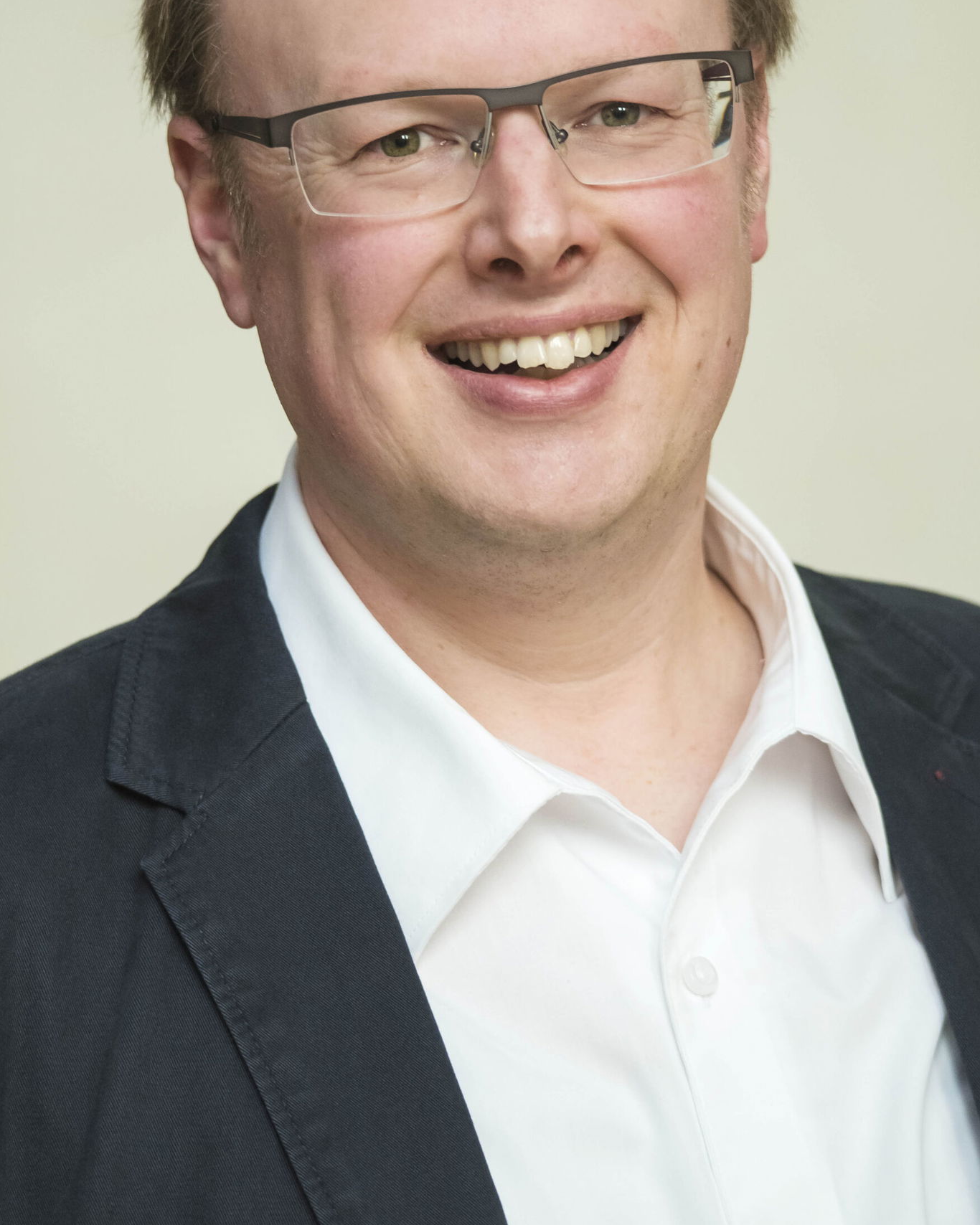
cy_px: 481
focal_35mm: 244
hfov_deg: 6.3
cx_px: 479
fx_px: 8848
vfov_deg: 7.9
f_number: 5
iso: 1600
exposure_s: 1/160
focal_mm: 185
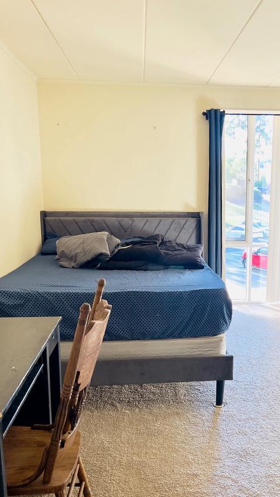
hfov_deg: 31.4
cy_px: 283
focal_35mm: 37
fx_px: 489
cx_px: 211
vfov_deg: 53.8
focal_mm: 5.7
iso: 100
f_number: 1.5
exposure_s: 1/120
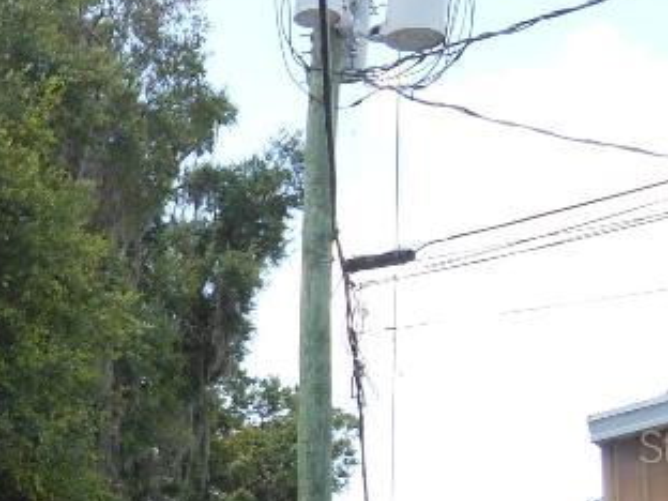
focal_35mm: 82
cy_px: 445
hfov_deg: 21.1
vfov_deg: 17.7
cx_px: -255
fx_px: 1582
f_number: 3.2
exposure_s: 1/250
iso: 80
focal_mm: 4.5
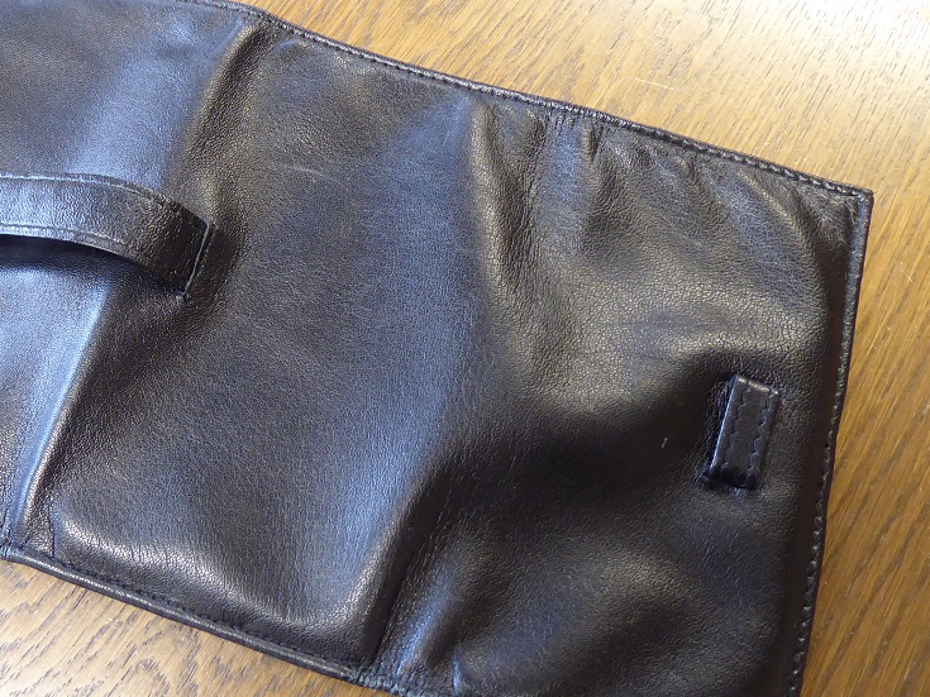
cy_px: 362
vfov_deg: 41.8
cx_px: 344
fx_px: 913
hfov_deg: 53.3
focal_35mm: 34
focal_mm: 4.3
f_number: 3.3
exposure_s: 1/10
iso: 400
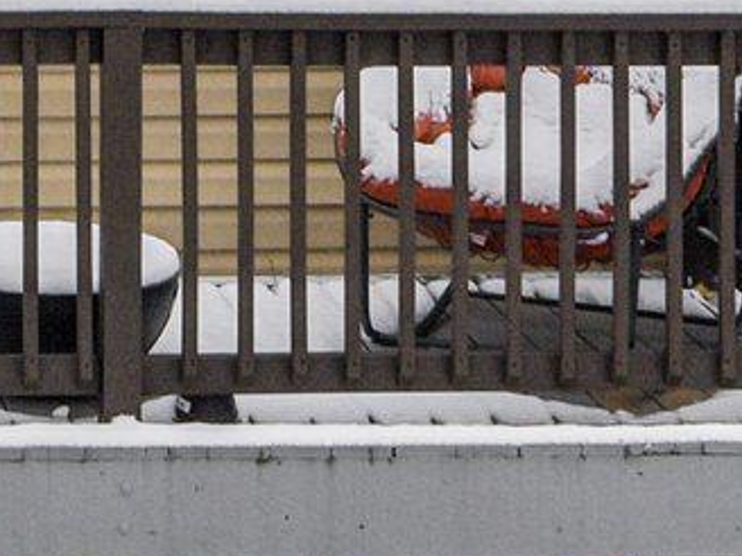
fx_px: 3087
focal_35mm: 144
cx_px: -190
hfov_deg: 13.3
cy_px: -652
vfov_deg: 9.5
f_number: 8
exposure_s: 1/2000
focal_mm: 24
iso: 400
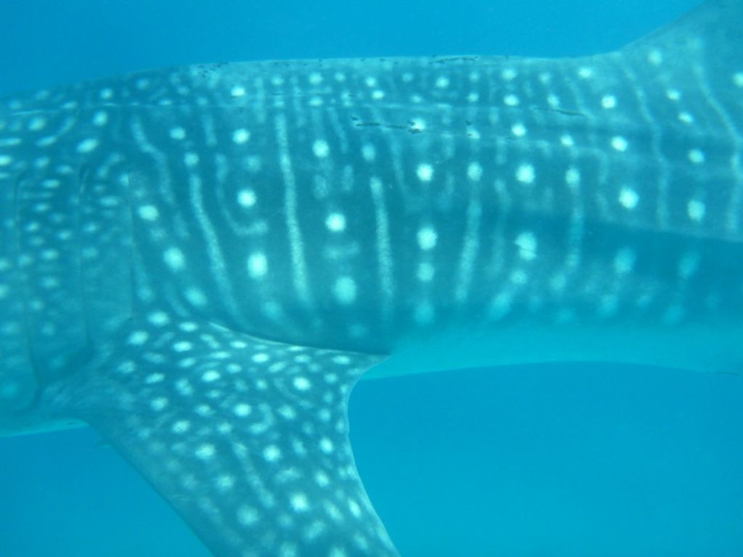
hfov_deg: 61.7
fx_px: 622
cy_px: 278
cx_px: 372
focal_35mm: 29
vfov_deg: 48.2
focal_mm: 5.2
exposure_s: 1/500
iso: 320
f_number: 3.4
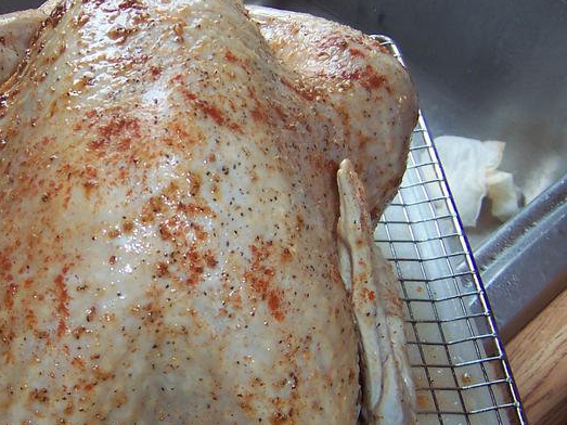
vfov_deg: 23.6
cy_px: 249
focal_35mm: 62
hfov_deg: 30.8
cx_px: 153
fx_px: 1015
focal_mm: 5.6
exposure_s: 1/60
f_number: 2.8
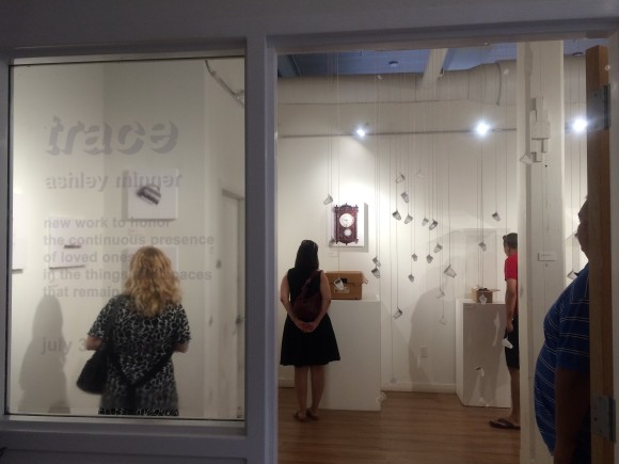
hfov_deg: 60.0
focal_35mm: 30
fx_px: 536
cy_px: 237
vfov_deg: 46.8
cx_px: 303
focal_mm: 4.15
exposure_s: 1/30
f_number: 2.2
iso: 50
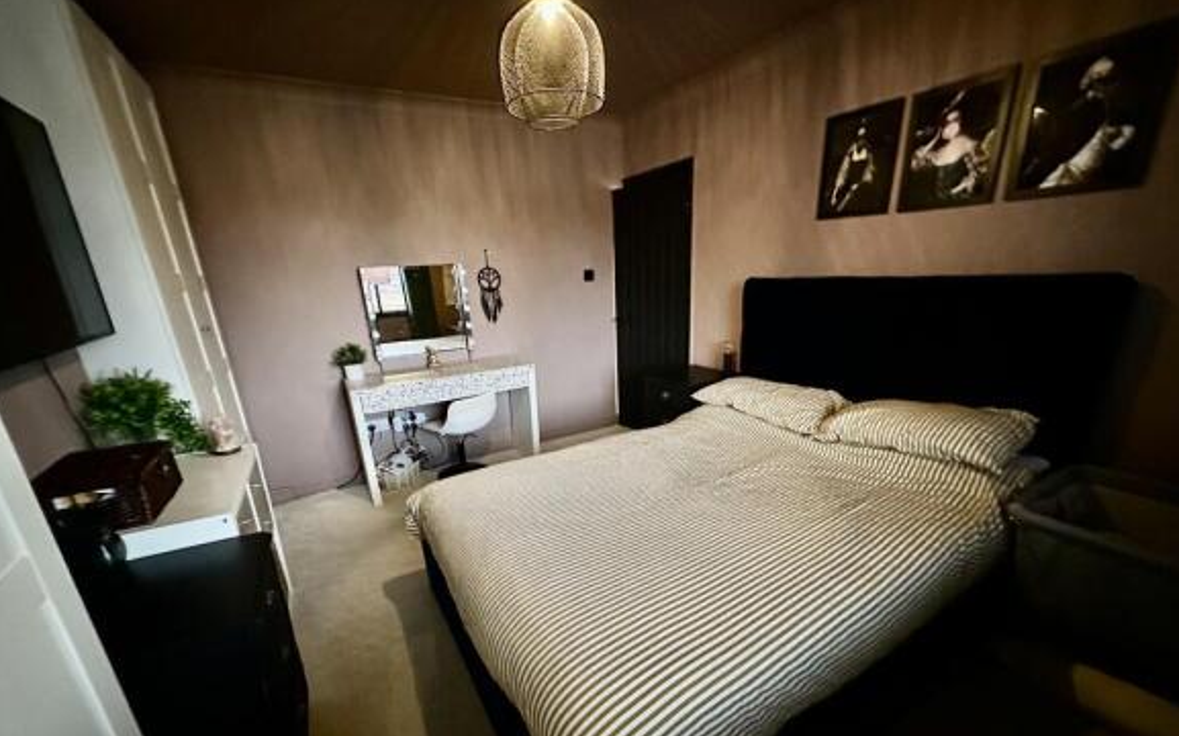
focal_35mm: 15
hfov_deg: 101.5
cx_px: 590
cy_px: 434
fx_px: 482
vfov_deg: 74.1
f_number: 2.2
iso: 1600
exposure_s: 1/34
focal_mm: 2.22
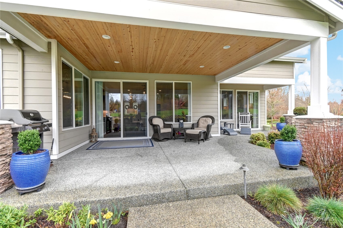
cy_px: 114
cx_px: 172
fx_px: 143
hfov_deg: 100.4
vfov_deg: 77.3
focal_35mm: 15
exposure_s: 1/30
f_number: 11
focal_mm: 10
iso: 3200
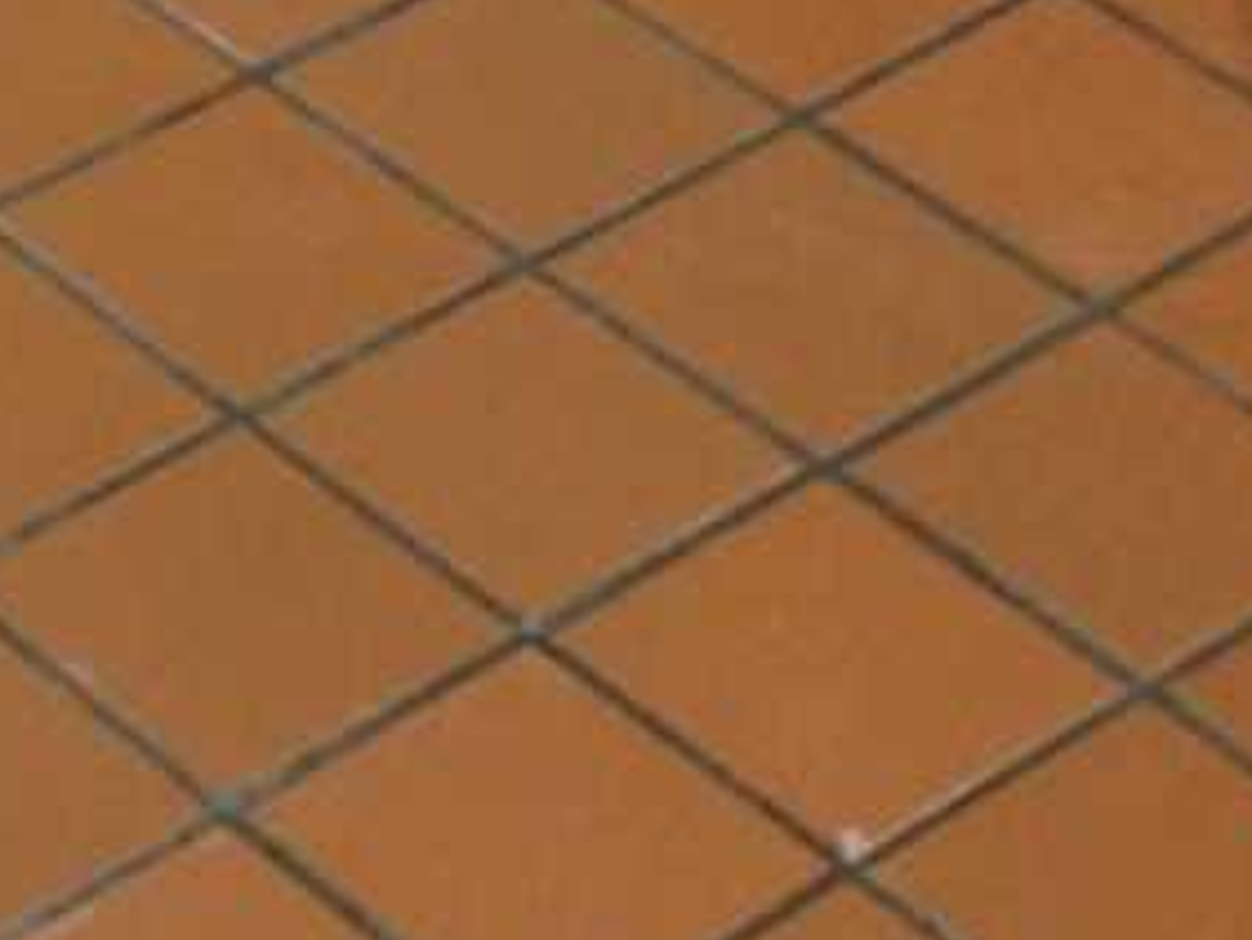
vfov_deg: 8.9
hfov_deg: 11.5
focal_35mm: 166
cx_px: -501
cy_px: 1002
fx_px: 6006
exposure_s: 1/20
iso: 64
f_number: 2.4
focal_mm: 4.28
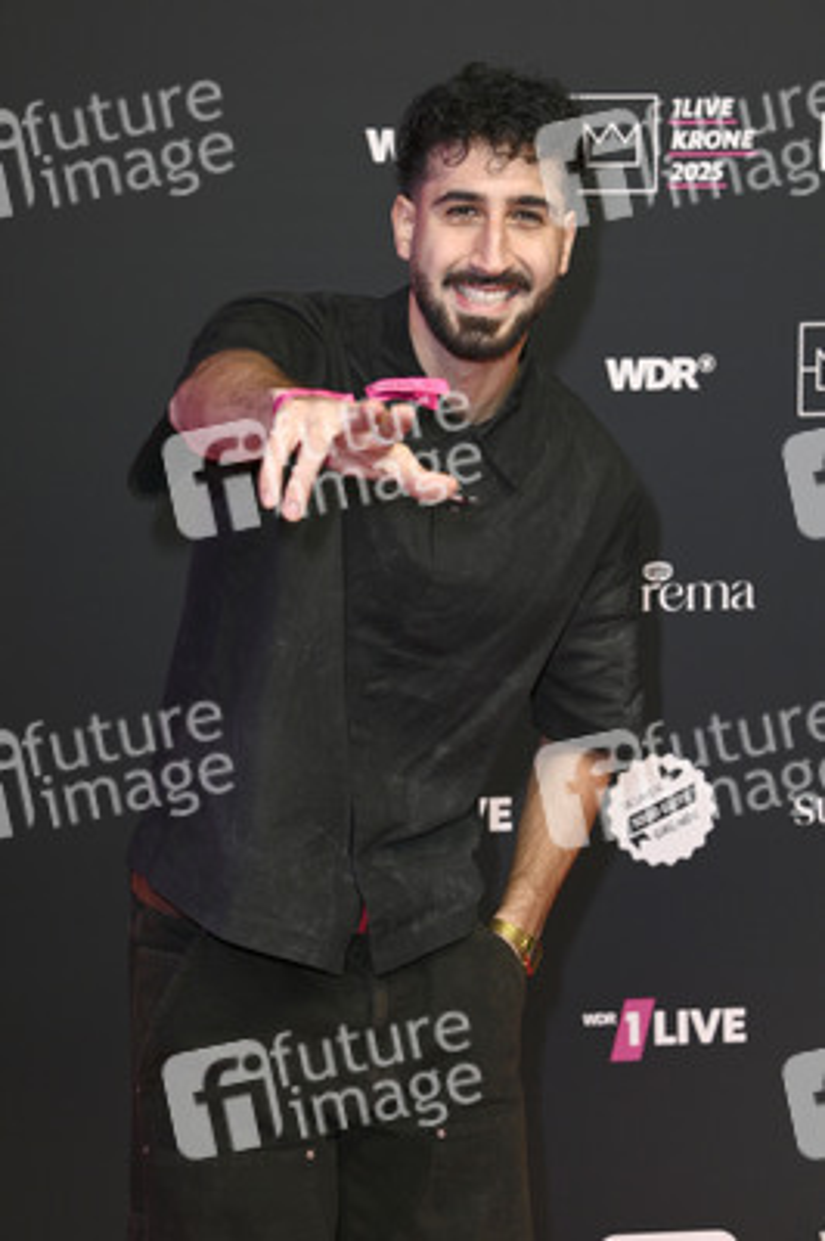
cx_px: 412
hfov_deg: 16.6
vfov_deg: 24.8
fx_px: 2823
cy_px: 620
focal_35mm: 82
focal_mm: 82
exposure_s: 1/250
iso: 1000
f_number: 5.6
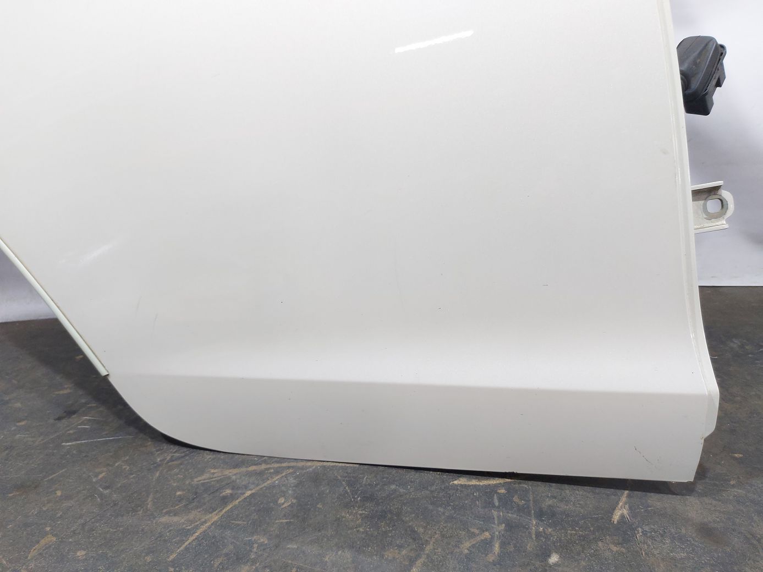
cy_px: 286
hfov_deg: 71.6
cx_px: 382
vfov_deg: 56.8
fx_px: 529
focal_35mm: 24
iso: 160
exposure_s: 1/50
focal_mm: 5.23
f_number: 1.8
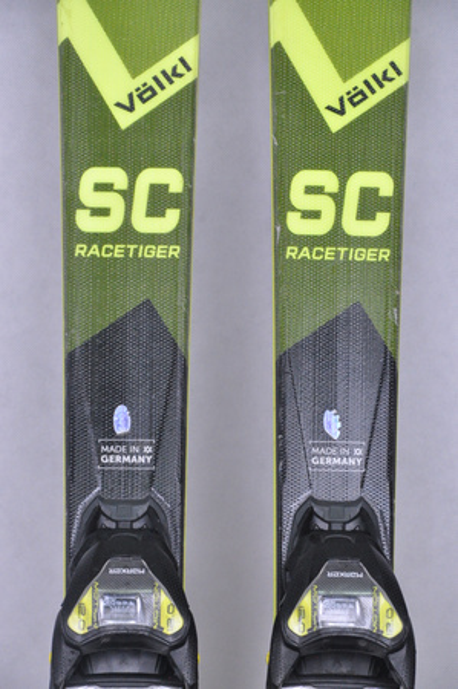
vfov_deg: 13.1
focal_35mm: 158
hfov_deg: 8.7
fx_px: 3012
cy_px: 344
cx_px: 229
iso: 3200
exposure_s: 1/125
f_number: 8
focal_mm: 105
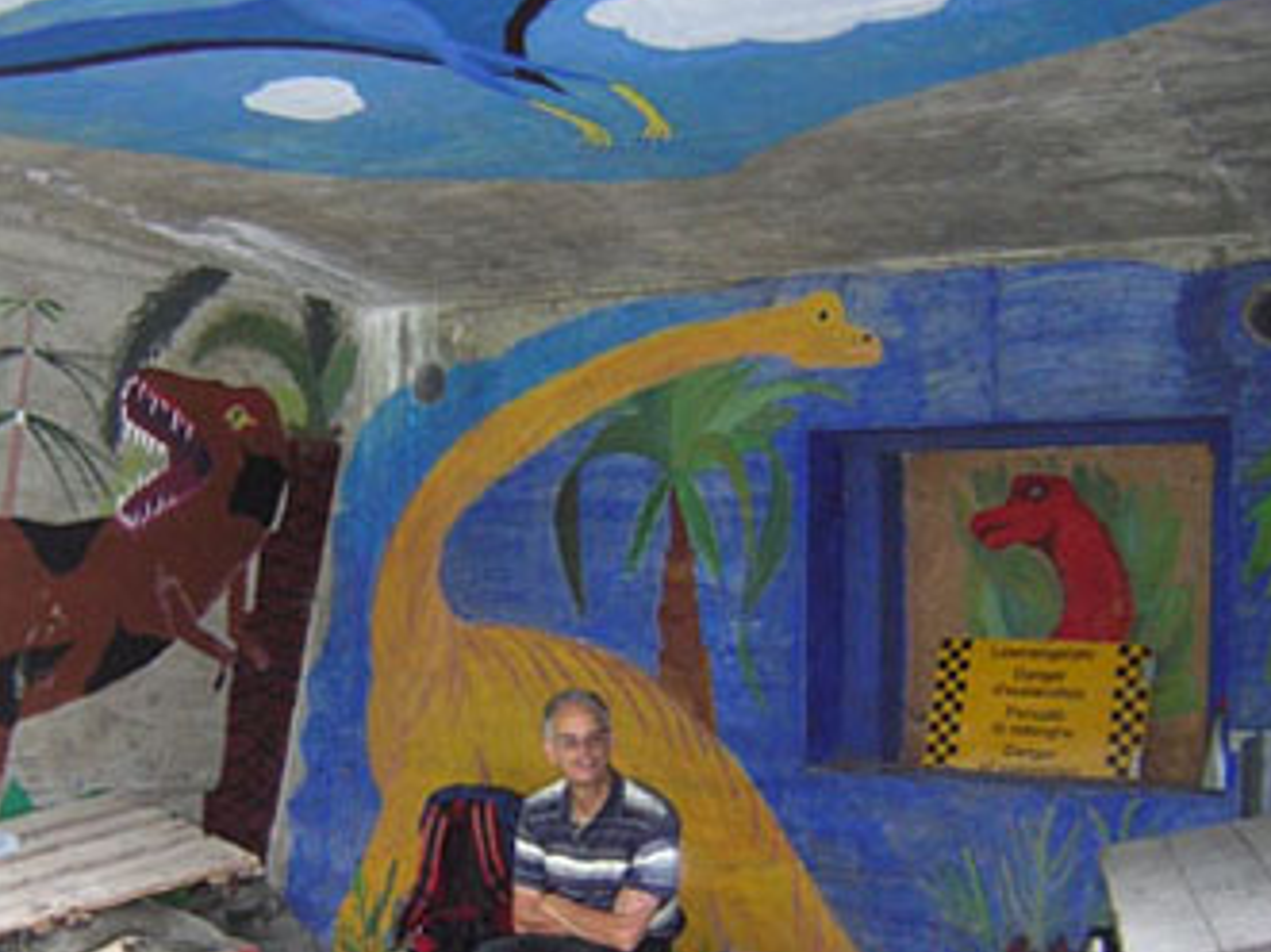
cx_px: 488
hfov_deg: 38.7
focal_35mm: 49
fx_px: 1798
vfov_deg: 29.6
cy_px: 587
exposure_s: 1/60.1
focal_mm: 4.7
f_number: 2.6
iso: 400
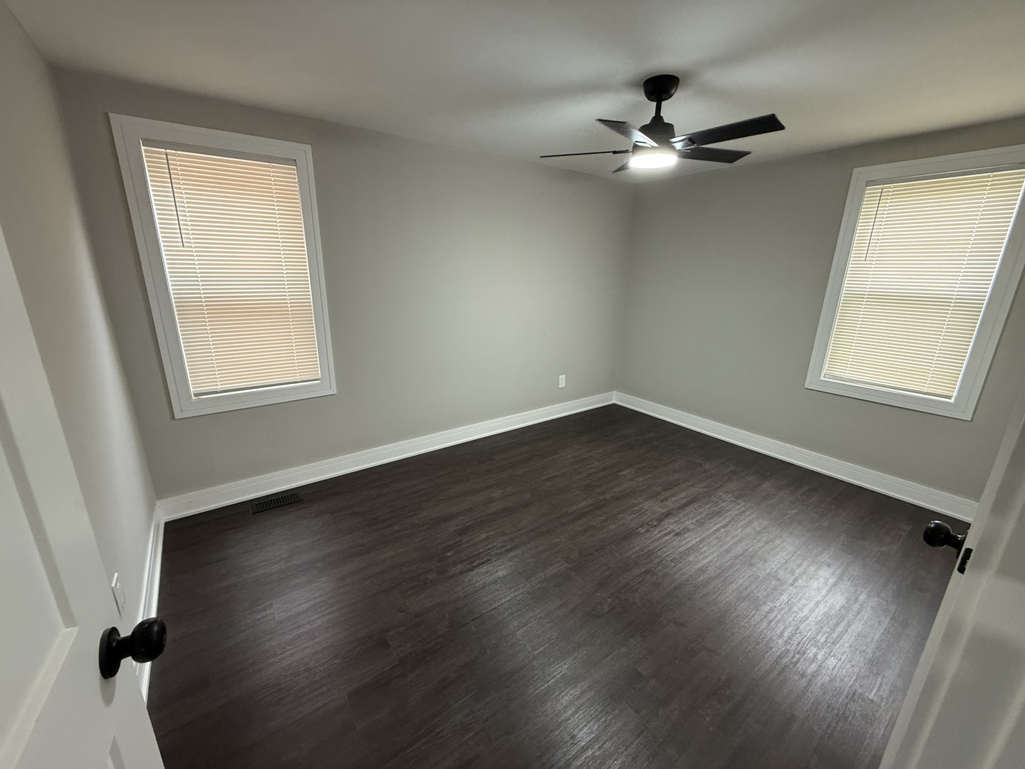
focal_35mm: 14
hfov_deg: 102.1
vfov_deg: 85.7
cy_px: 384
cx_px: 512
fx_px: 415
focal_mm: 2.22
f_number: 2.2
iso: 250
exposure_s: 1/60
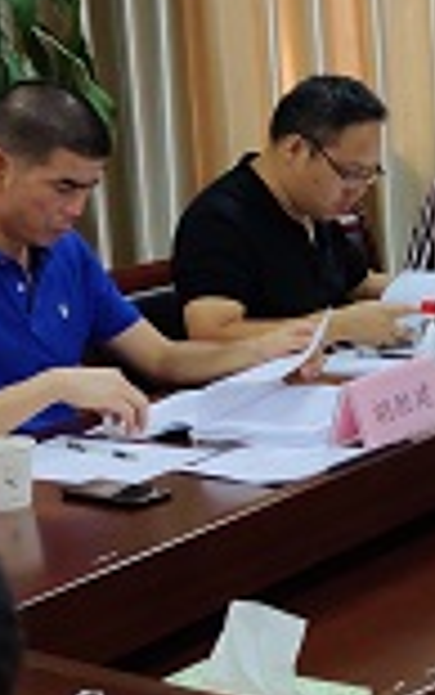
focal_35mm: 111
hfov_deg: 11.2
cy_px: 274
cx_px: 718
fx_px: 2104
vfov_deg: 18.7
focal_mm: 4.75
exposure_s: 1/33
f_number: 1.65
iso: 640
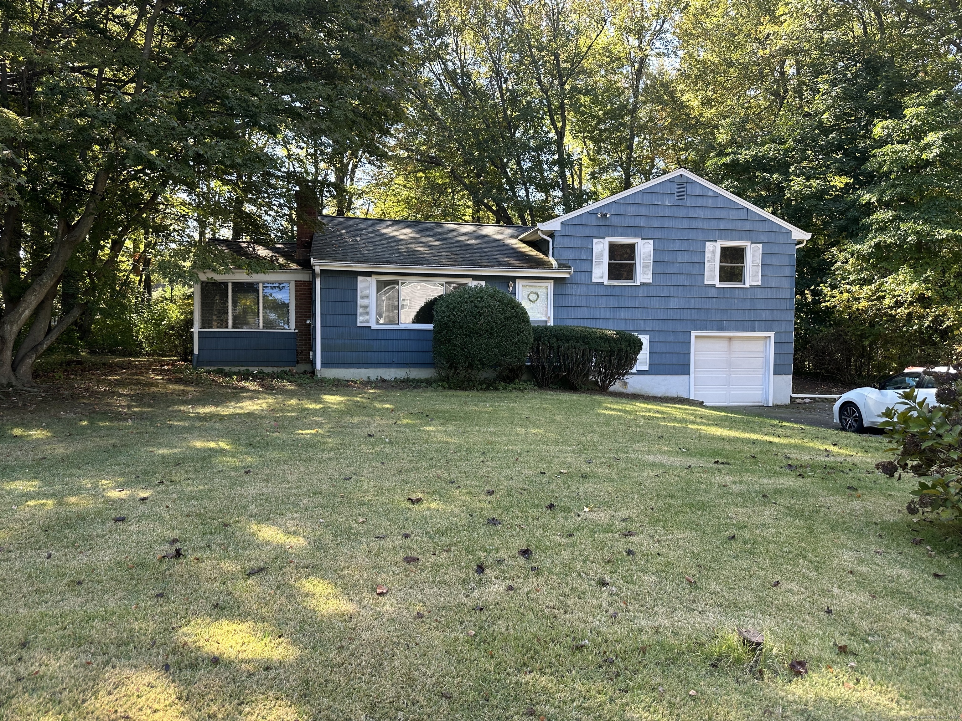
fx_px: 667
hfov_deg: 71.6
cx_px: 481
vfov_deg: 56.8
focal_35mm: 24
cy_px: 360
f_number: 1.78
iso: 64
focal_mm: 6.86
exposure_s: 1/213
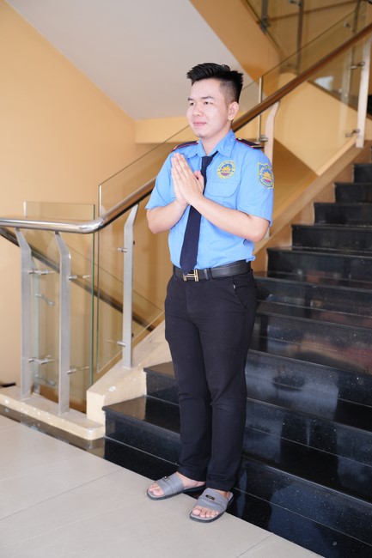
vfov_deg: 46.4
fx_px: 651
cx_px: 186
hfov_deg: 31.9
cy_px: 279
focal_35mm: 42
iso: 100
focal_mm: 42
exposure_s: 1/160
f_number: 2.5
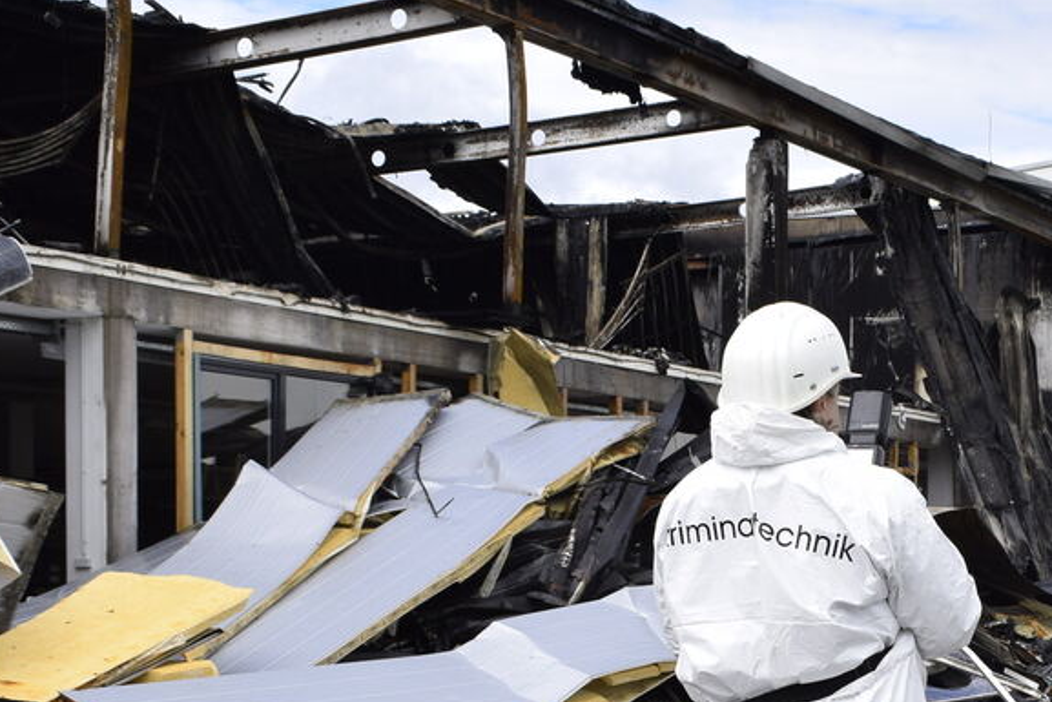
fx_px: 2367
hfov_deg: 24.9
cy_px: 656
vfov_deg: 16.6
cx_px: 730
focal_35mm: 81
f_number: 11
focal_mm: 26
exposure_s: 1/500
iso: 400
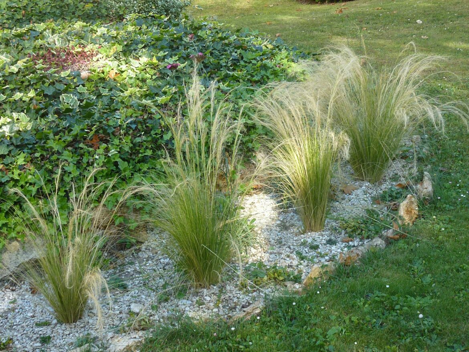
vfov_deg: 22.9
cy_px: 176
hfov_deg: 30.3
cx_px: 234
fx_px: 867
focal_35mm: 64
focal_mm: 7.3
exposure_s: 1/80
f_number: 3.7
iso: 80
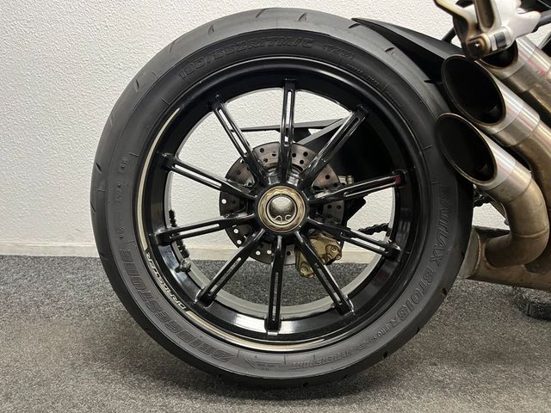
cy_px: 206
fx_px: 414
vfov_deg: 53.1
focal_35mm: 26
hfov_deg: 67.3
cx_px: 276
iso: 320
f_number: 1.6
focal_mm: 5.1
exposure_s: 1/50
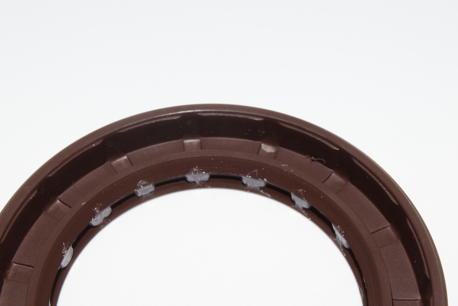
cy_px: 153
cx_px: 229
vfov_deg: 16.6
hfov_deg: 24.6
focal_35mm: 82
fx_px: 1050
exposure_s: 1/60
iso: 1600
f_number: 36
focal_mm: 55
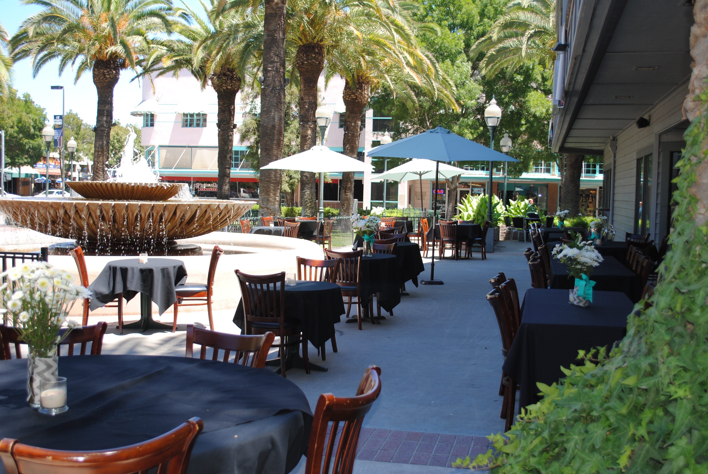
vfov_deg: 34.3
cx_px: 354
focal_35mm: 39
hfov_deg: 49.5
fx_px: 768
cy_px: 237
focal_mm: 26
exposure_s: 1/160
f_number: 4.2
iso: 100
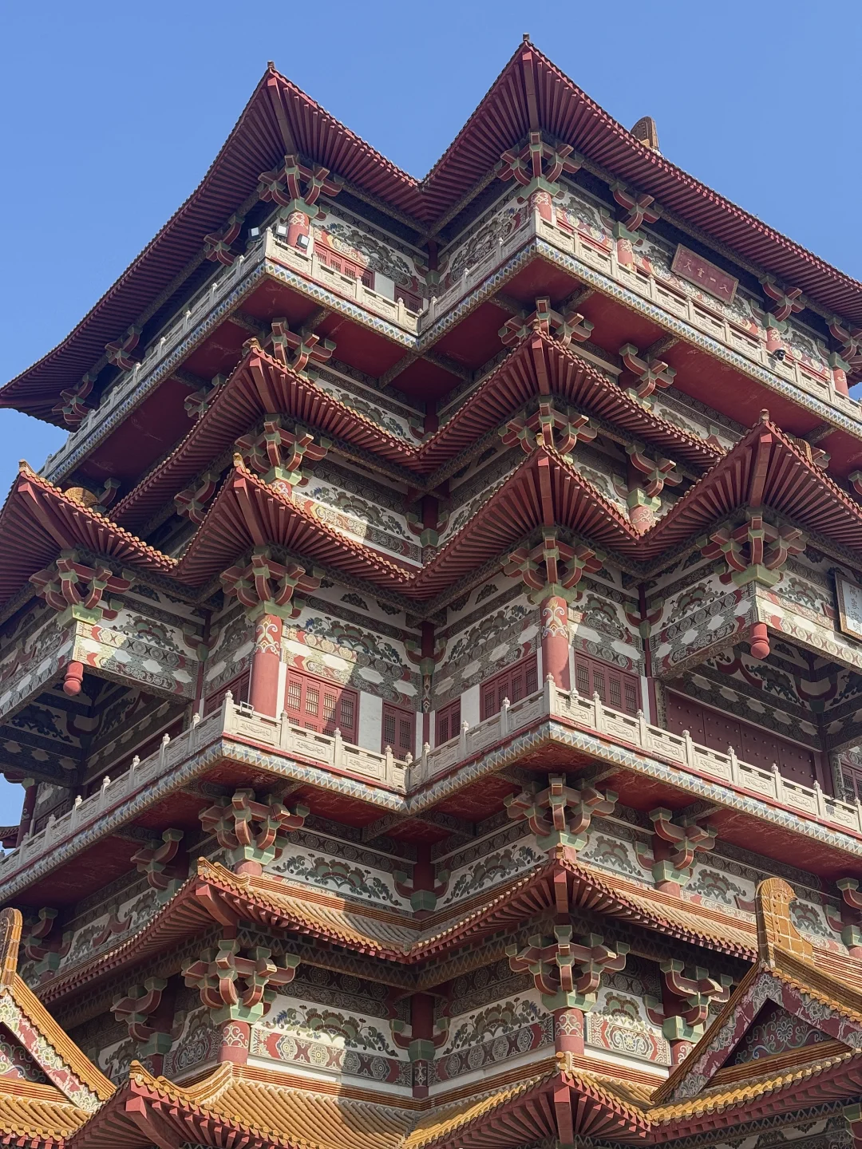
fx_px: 1594
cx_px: 431
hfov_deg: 30.3
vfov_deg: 39.7
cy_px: 574
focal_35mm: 48
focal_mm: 6.76
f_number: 1.78
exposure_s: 1/2611
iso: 64
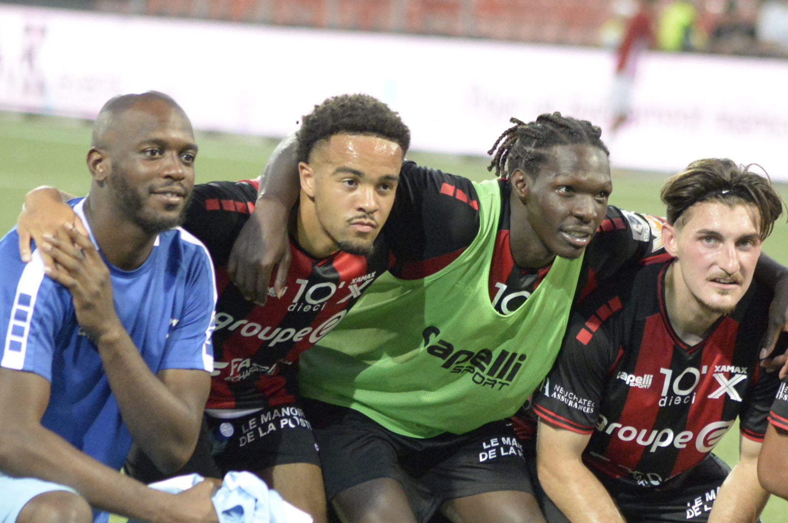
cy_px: 326
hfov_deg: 5.4
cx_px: 461
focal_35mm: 385
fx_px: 8417
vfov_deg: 3.6
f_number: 5.6
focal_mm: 240
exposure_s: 1/640
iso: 12800
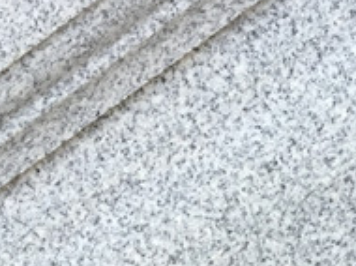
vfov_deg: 9.3
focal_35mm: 147
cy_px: 561
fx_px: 1510
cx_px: 311
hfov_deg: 13.3
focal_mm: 3.3
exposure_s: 1/210
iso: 25
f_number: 2.4
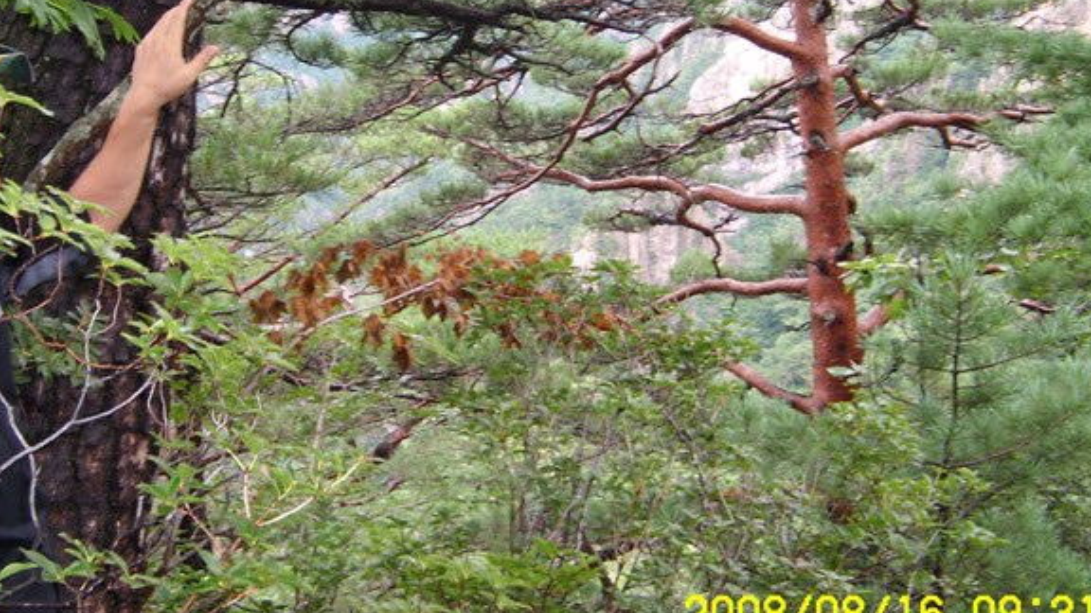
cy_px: 166
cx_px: 470
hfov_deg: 39.1
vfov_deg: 22.5
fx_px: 1533
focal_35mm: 53
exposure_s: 1/30
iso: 50
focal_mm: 5.8
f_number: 2.8
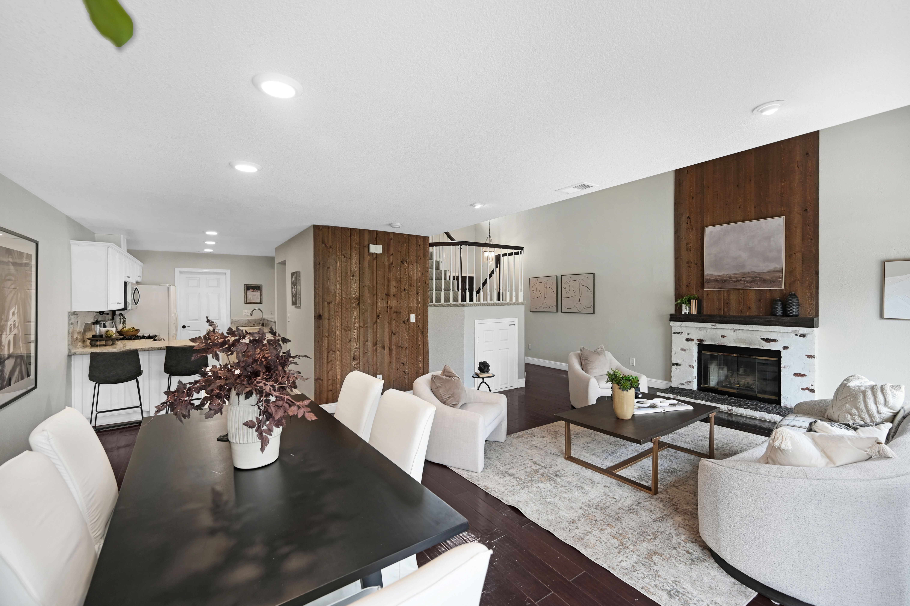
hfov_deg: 104.3
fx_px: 354
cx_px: 455
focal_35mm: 14
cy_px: 303
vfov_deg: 81.2
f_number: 4.5
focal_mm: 14
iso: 320
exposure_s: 1/20
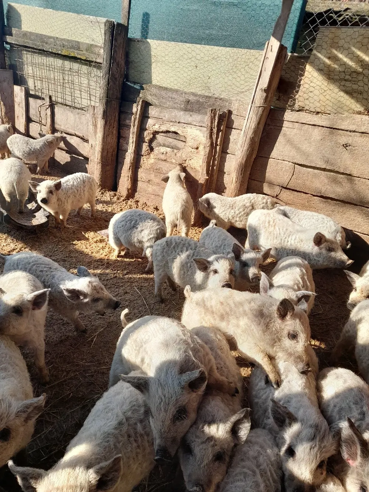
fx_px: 355
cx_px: 184
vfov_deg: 69.4
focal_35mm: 25
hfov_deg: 54.9
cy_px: 246
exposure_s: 1/250
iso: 20
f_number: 2
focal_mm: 4.6
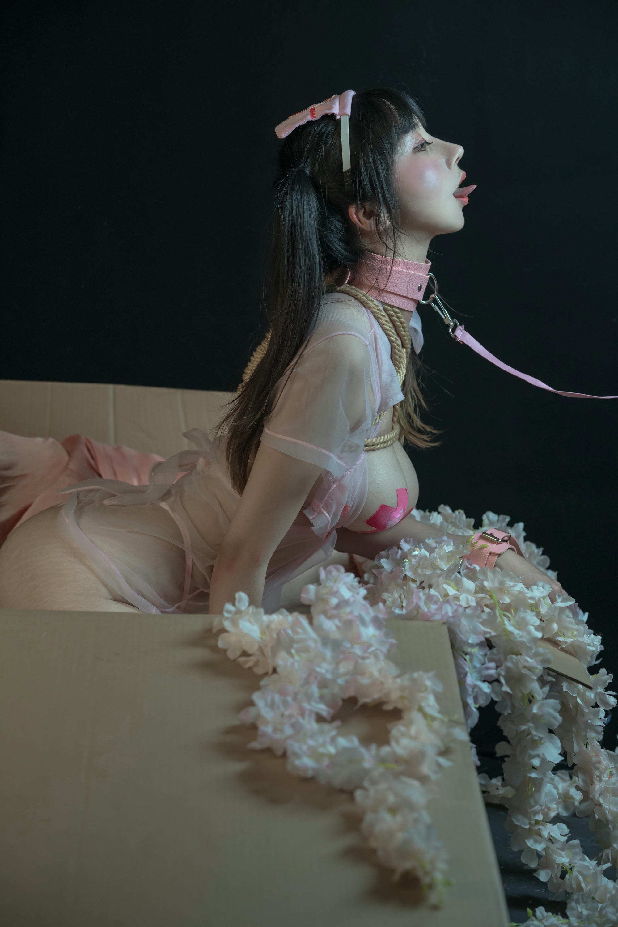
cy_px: 464
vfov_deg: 23.9
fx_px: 2189
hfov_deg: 16.1
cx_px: 309
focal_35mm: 85
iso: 1600
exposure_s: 1/160
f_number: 3.5
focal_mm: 85
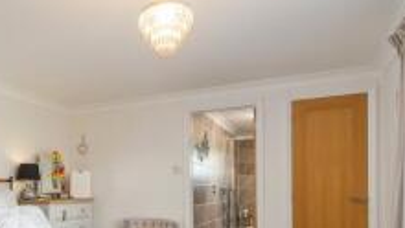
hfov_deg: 54.6
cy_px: 203
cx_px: 90
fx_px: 365
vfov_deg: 33.0
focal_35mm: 34
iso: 160
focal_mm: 9.9
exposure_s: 1/6
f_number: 7.1
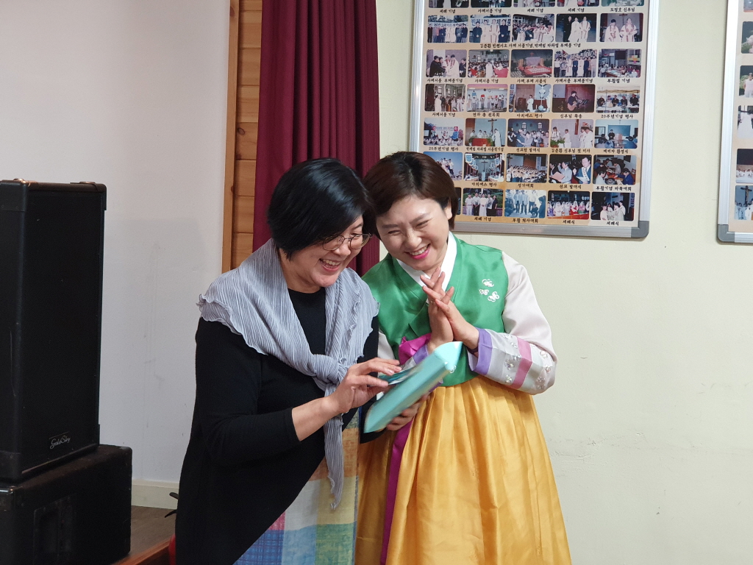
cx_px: 376
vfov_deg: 28.0
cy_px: 282
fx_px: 1131
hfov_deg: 36.8
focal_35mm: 52
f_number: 2.4
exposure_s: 1/24
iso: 200
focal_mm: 6
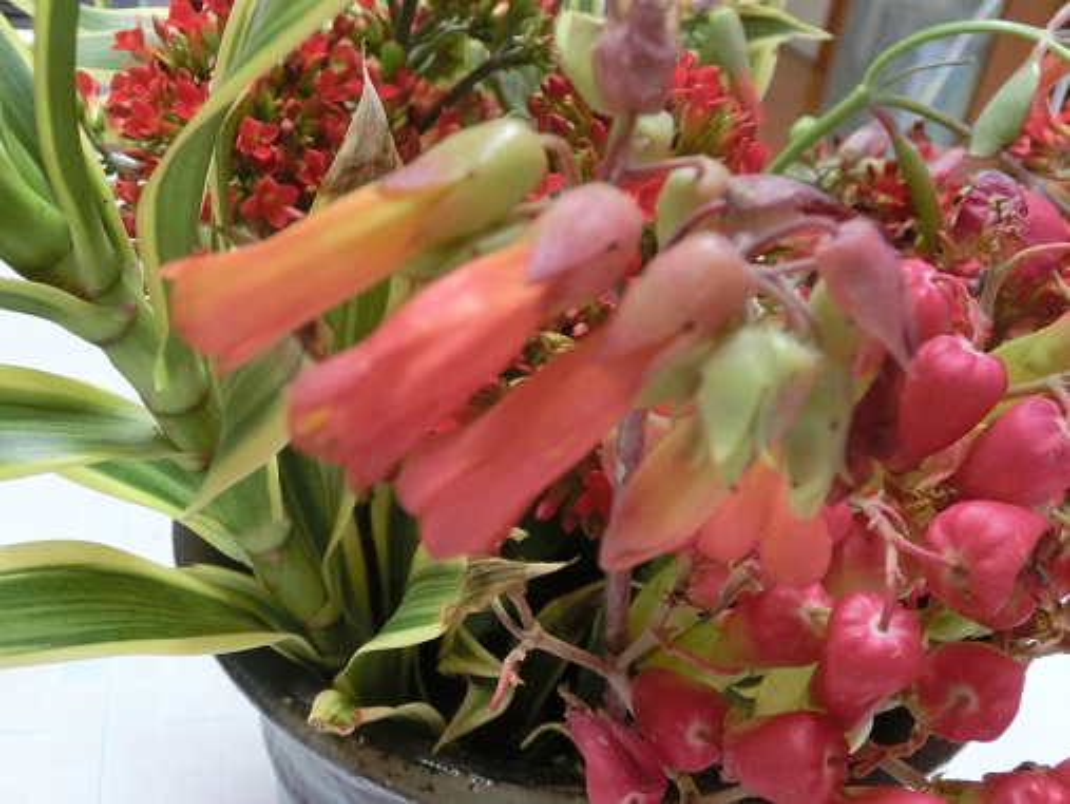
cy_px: 402
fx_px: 1145
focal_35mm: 37
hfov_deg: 50.1
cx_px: 535
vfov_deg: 38.7
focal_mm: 6.5
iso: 800
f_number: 4.1
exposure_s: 1/30
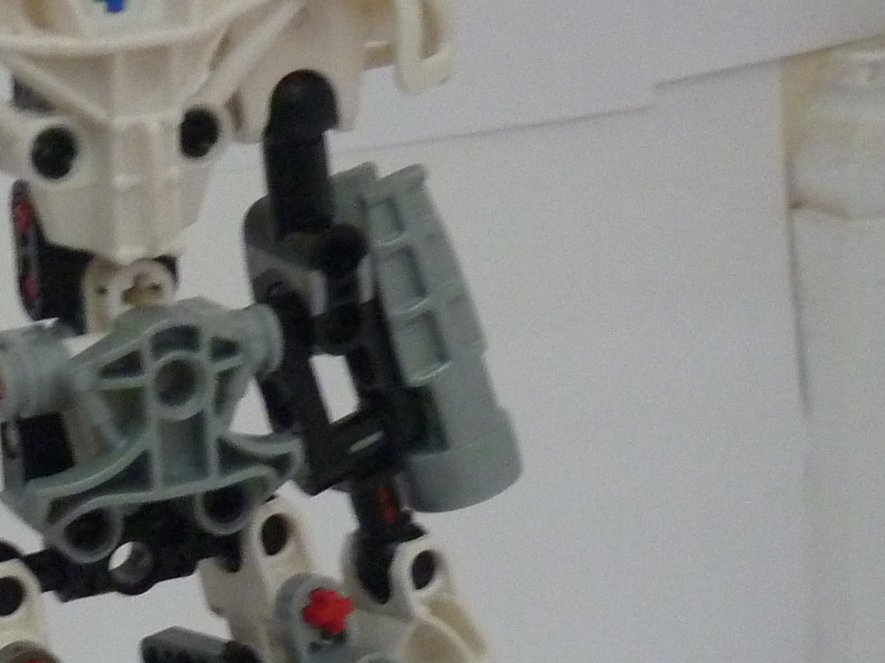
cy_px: 575
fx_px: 2582
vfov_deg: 14.5
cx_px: -20
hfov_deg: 18.9
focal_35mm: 101
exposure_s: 1/10
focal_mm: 5.5
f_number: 2.8
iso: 400
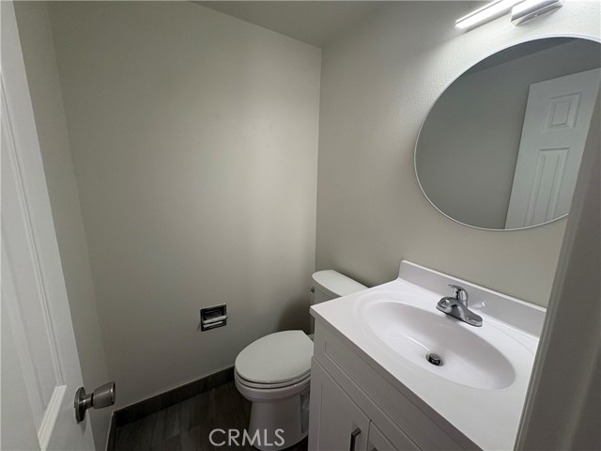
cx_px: 300
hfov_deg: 102.1
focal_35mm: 14
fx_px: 243
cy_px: 226
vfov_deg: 85.7
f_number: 2.2
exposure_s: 1/99
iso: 160
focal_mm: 2.22
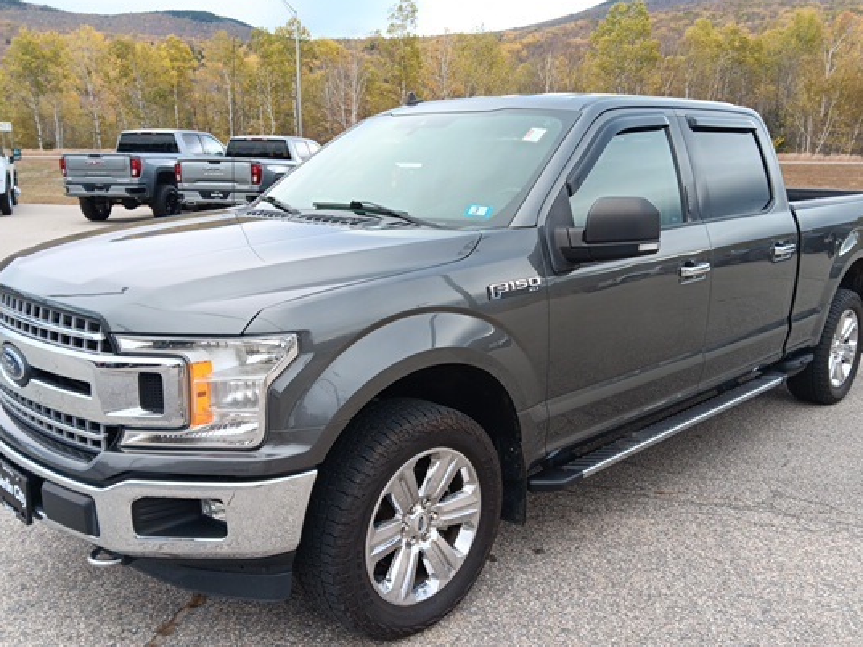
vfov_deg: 45.4
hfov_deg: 58.3
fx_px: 773
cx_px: 458
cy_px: 361
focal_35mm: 31
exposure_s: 1/100
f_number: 1.8
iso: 195
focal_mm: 3.98
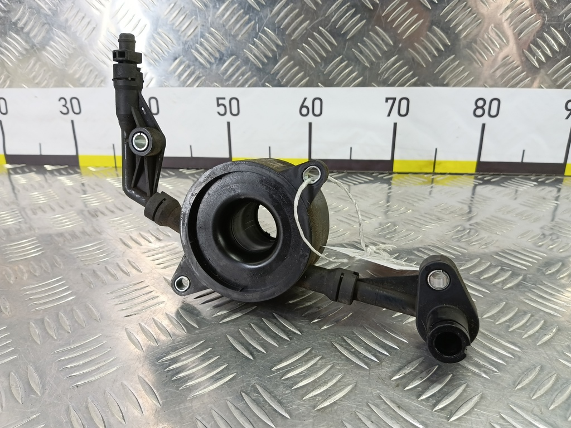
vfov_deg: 58.9
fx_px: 379
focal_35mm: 23
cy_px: 214
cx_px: 286
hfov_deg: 73.9
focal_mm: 4.11
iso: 153
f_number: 1.6
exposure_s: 1/50
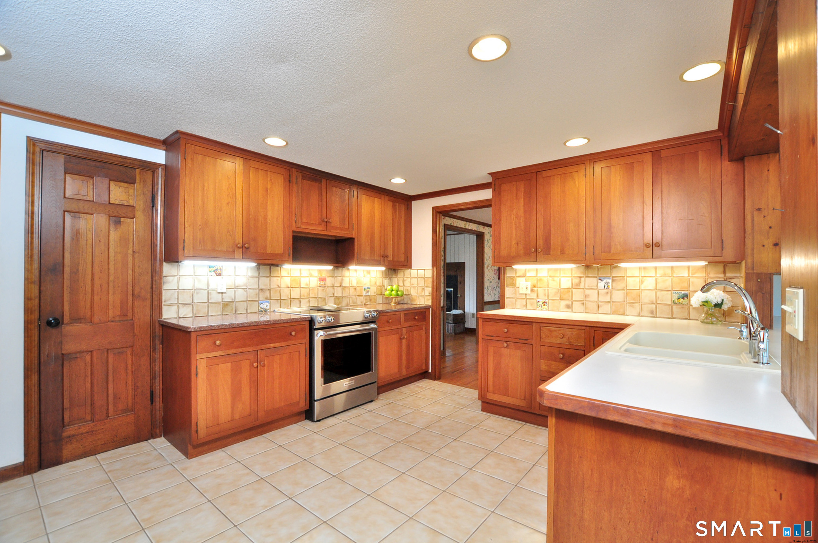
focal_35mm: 15
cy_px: 272
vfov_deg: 77.2
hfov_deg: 100.5
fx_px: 340
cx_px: 409
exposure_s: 1/100
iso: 640
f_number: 5
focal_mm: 10
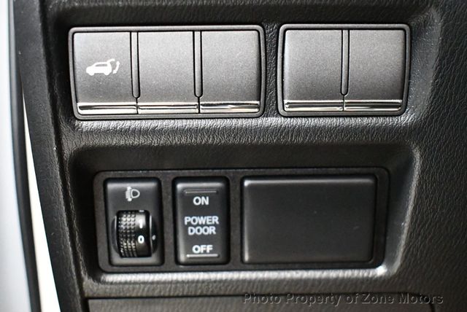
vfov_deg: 27.0
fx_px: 649
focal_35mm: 50
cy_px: 156
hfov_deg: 39.6
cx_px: 234
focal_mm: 25
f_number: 4
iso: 12800
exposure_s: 1/40
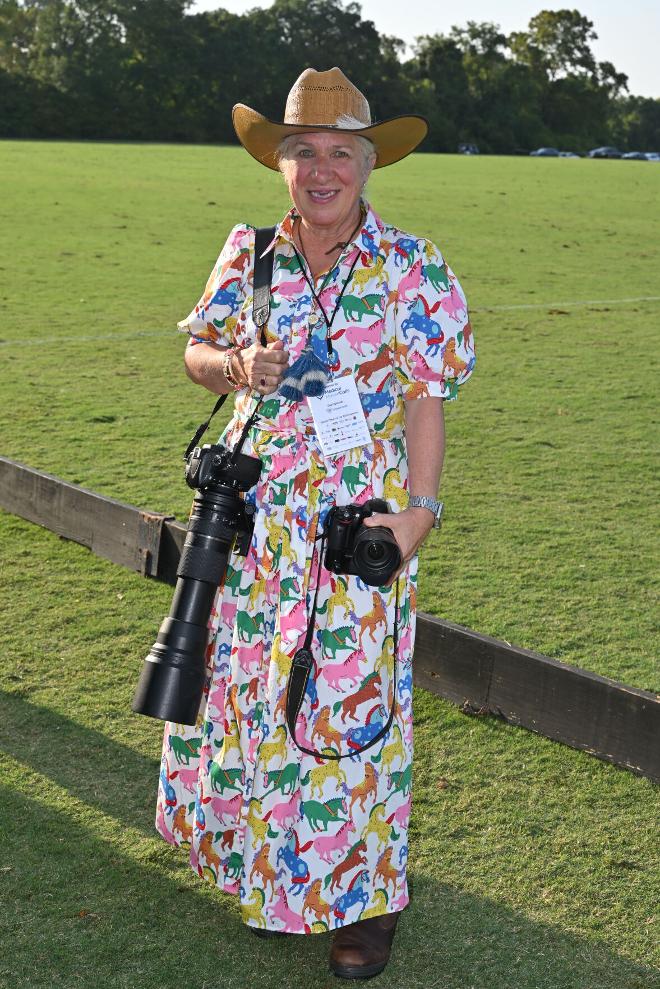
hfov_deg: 24.7
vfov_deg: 36.2
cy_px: 494
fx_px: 1510
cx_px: 330
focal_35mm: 55
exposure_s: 1/200
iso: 160
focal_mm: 55
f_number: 9
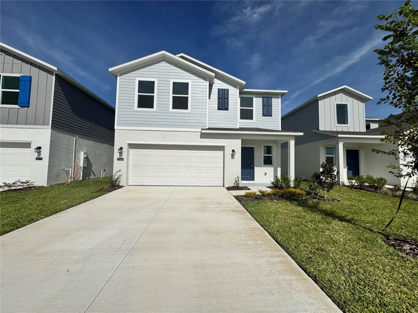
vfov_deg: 85.7
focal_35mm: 14
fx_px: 169
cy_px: 156
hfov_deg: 102.1
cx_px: 209
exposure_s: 1/7299
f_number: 2.2
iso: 40
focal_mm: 2.22
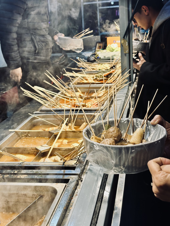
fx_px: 314
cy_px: 113
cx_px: 85
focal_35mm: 48
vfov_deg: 39.7
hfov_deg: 30.3
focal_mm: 6.9
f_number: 1.8
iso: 50
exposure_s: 1/112
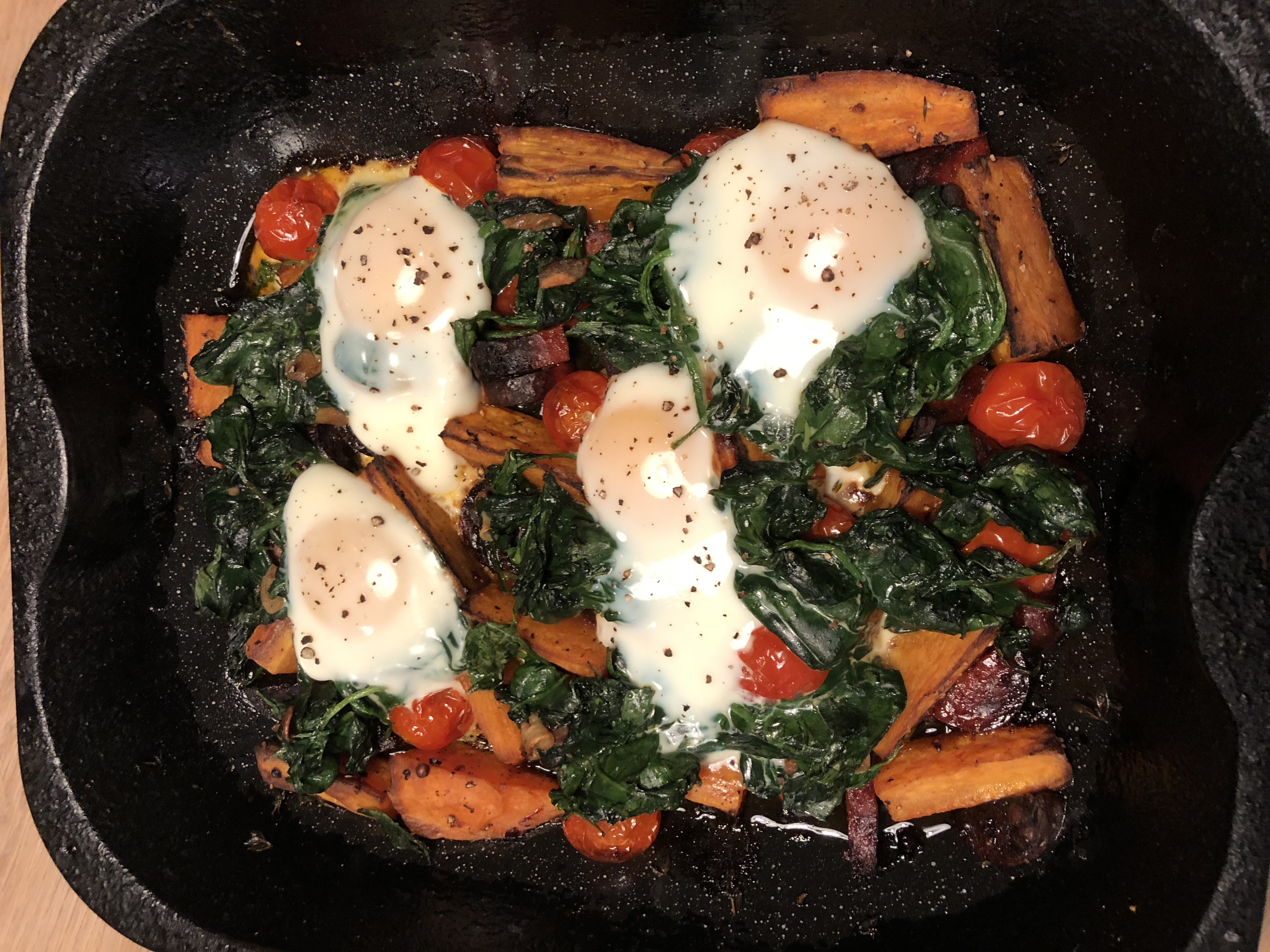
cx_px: 635
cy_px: 476
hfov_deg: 63.4
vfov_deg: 49.7
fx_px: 1027
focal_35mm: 28
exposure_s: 1/17
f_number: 1.8
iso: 80
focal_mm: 4
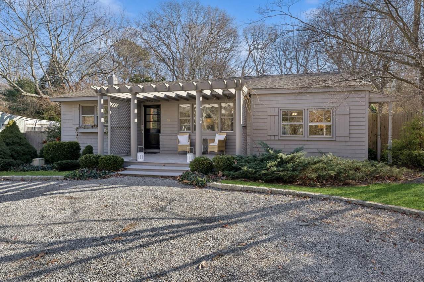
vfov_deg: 63.2
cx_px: 212
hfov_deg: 85.4
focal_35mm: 20
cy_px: 141
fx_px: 230
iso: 64
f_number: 8
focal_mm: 19.5
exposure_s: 1/160
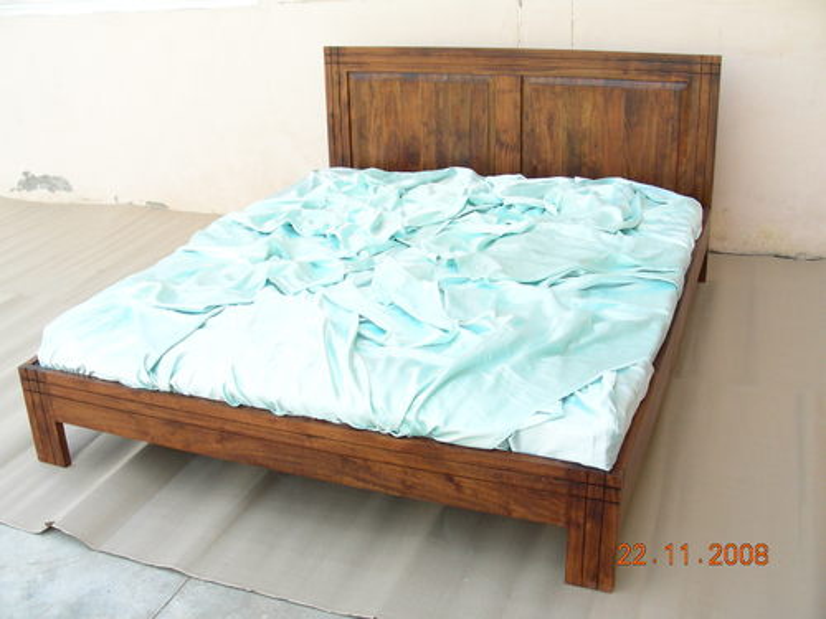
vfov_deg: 37.7
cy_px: 310
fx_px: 907
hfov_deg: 49.0
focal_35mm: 38
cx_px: 413
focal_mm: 6.3
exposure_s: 1/206
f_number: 4
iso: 50
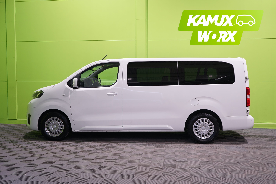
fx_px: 284
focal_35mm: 37
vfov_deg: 35.9
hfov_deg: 51.9
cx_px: 138
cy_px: 92
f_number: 5
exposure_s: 1/15
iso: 320
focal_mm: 37
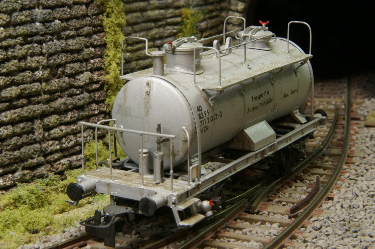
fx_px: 1093
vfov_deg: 13.0
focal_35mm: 105
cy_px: 124
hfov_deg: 19.5
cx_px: 188
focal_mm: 70
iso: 200
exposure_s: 3.2
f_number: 32
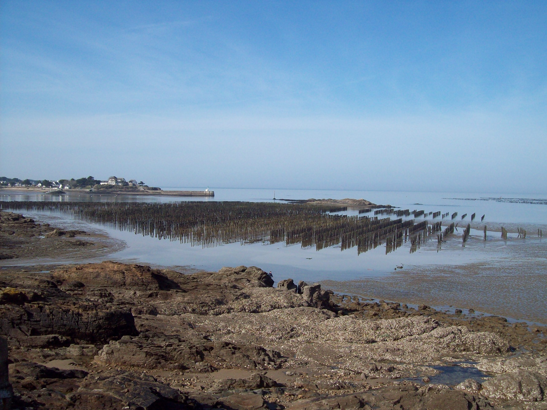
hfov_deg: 51.4
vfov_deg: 39.7
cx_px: 274
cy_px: 205
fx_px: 569
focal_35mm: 36
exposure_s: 1/631
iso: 80
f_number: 4.8
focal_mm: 6
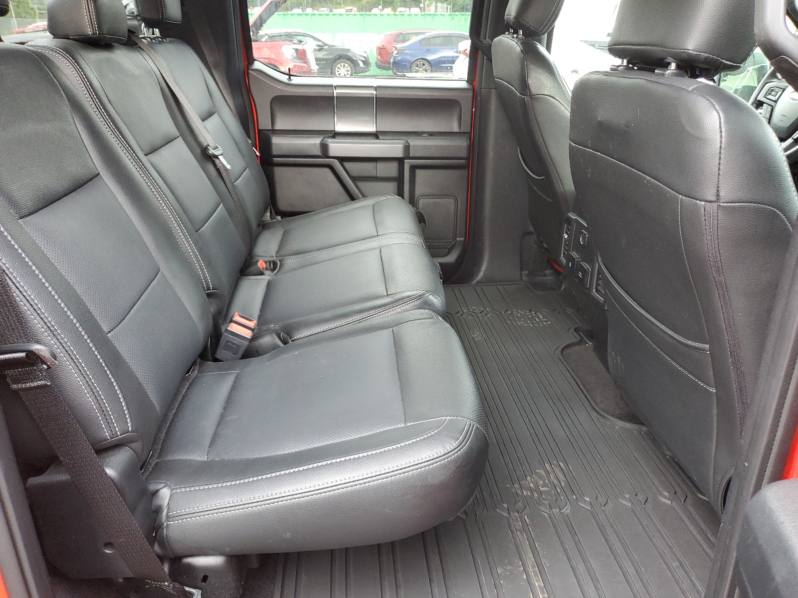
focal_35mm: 26
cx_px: 399
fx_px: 599
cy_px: 299
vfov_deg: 53.1
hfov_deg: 67.3
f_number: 1.5
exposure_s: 1/60.2
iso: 180
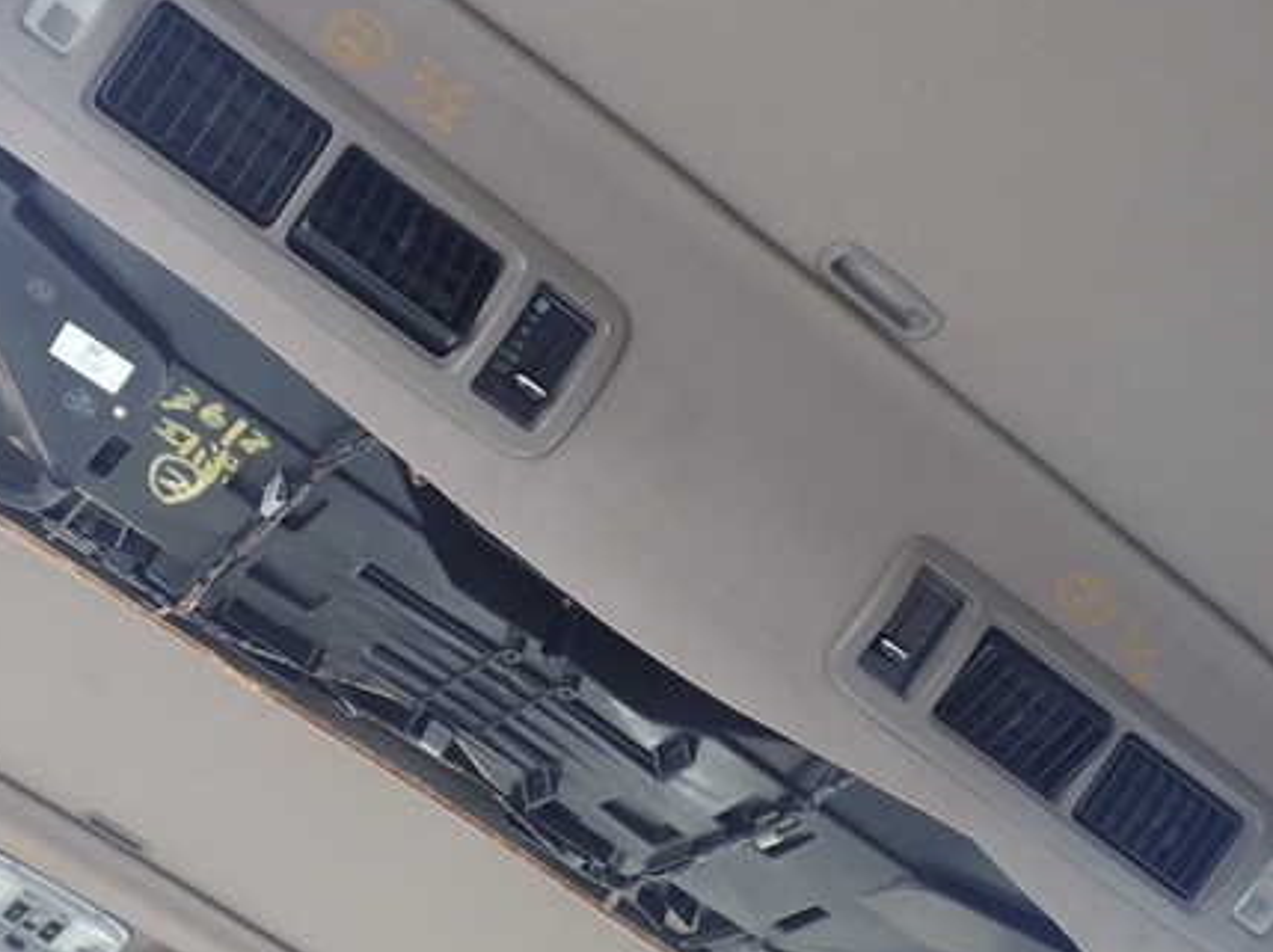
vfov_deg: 34.3
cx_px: 392
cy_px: 534
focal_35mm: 42
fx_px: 1543
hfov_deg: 44.0
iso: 200
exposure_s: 1/50
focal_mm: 5.4
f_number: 2.3
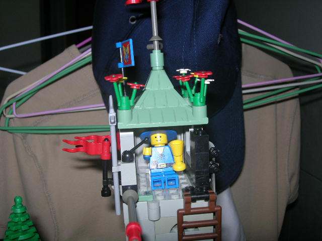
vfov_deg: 37.7
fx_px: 353
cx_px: 161
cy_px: 120
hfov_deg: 49.0
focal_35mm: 38
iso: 64
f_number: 4.8
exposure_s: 1/60.1
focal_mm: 7.8
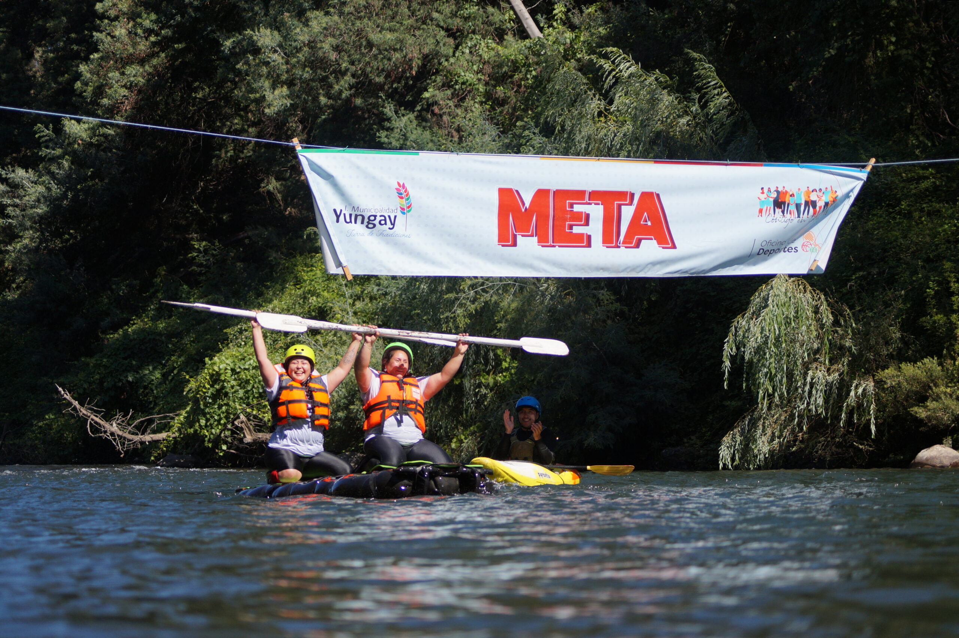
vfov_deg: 11.4
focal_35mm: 120
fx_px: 3195
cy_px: 319
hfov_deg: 17.1
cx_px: 480
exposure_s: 1/2000
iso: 200
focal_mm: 80
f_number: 4
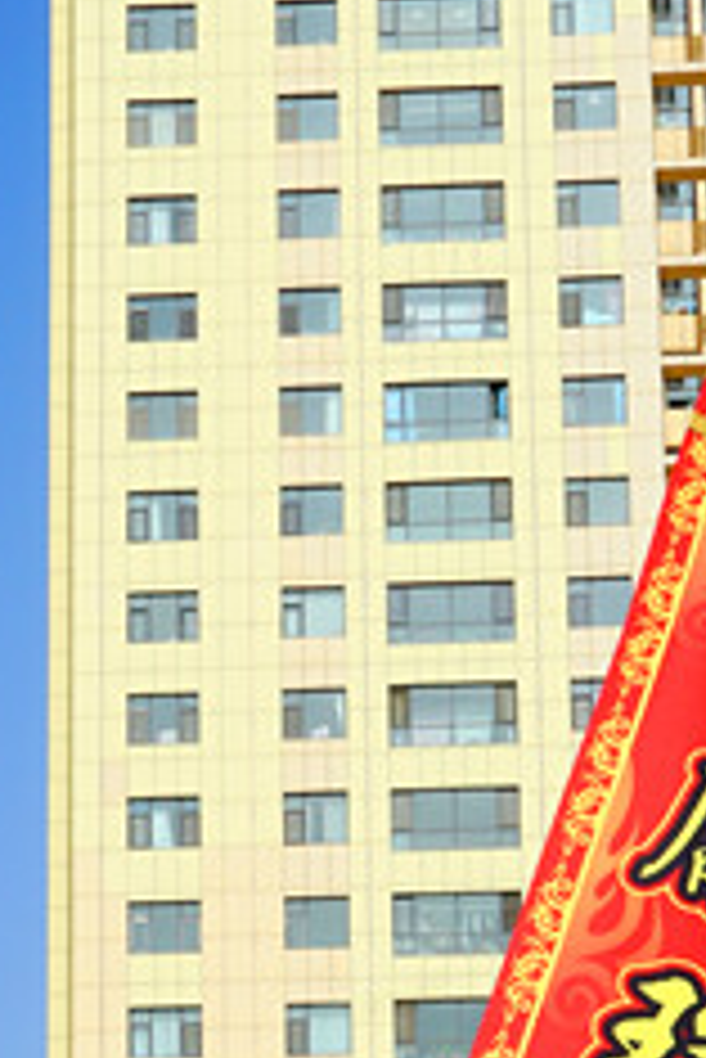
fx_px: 2996
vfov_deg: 20.0
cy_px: 666
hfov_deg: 13.2
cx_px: 796
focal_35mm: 102
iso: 100
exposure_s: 1/160
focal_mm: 40
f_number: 14
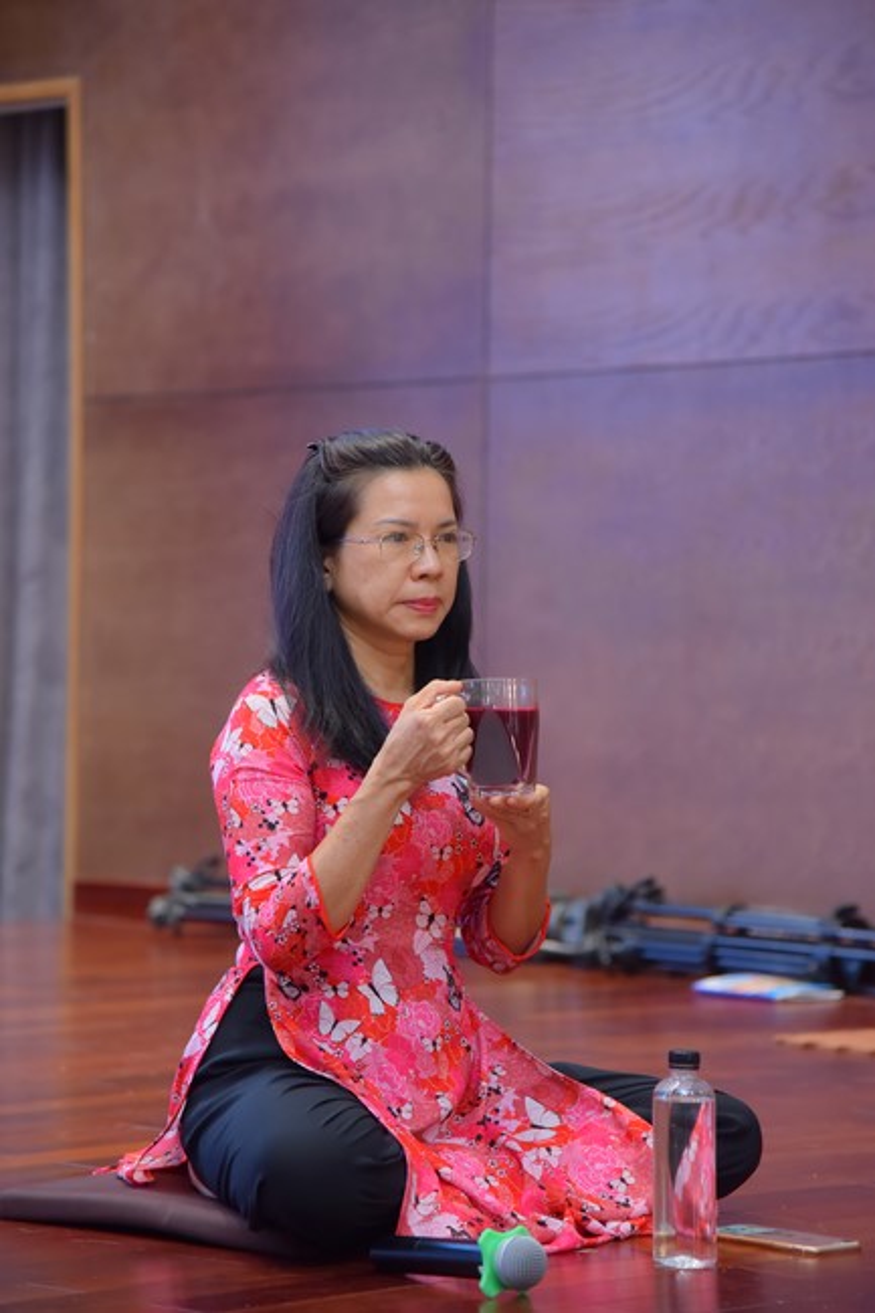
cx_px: 438
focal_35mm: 120
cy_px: 656
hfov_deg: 11.4
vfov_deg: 17.1
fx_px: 4377
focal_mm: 120
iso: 1250
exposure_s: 1/100
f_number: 4
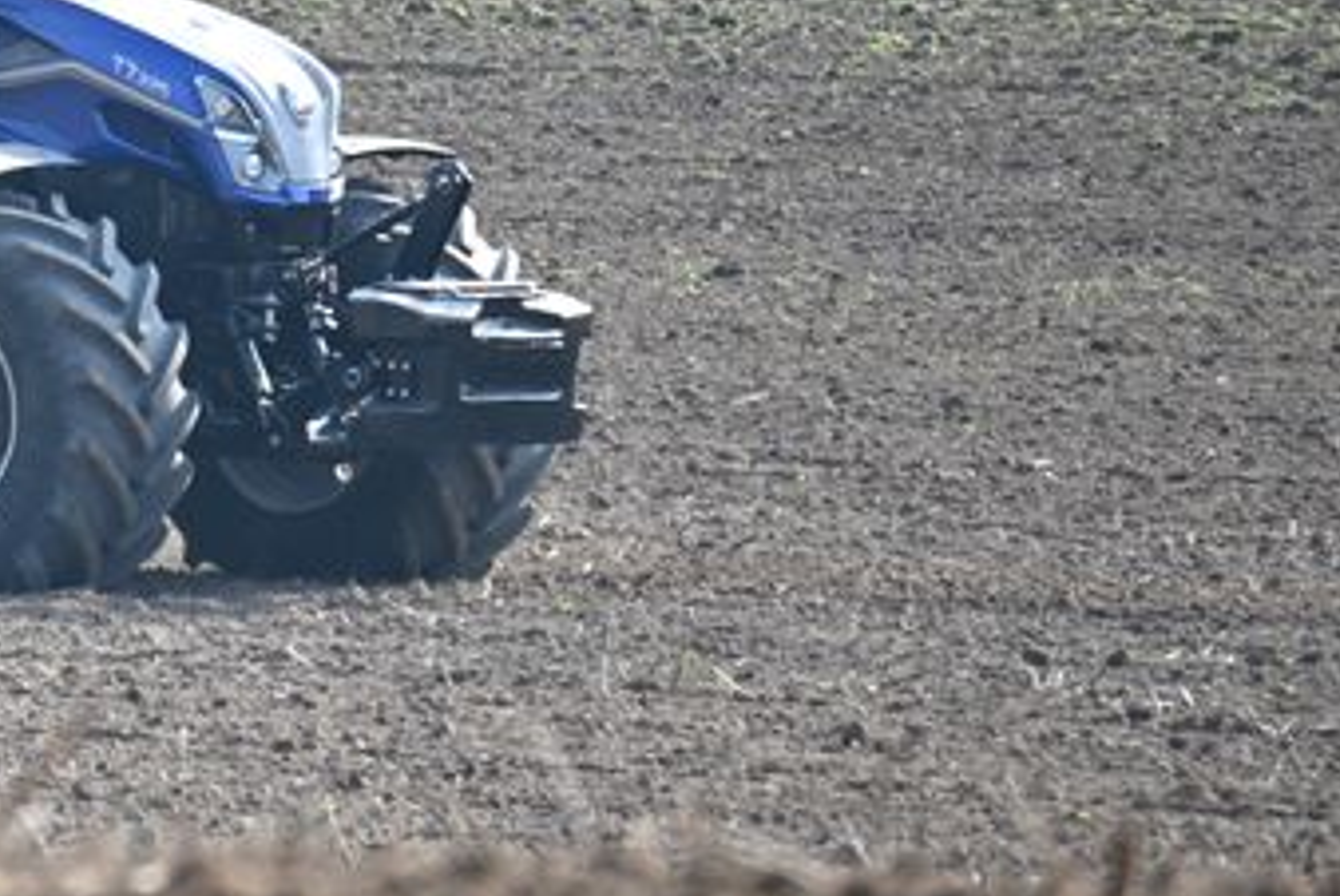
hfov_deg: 1.9
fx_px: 39637
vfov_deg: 1.3
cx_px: -274
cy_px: 369
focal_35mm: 1064
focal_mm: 250
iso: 220
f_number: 6.3
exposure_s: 1/400
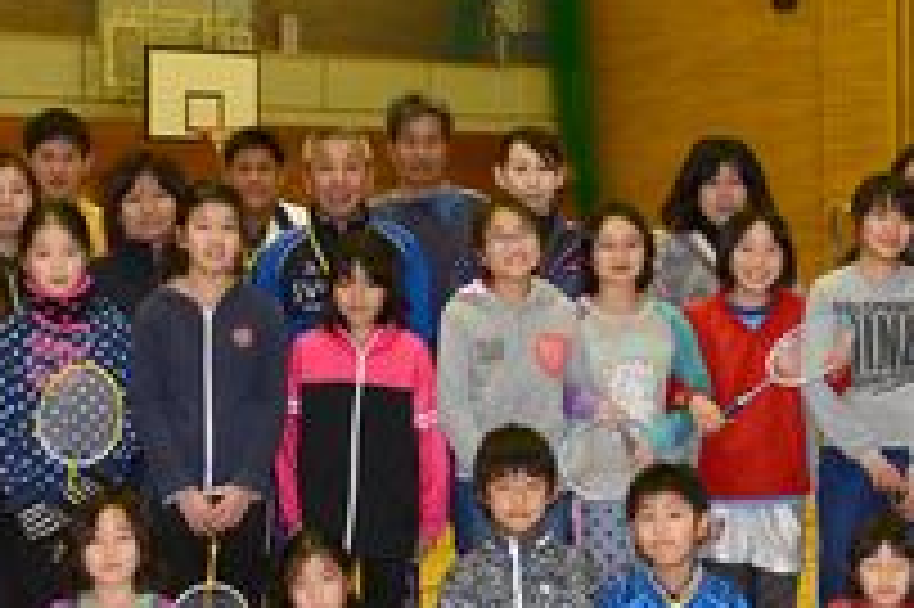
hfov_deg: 20.4
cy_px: 243
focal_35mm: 100
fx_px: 2537
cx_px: 423
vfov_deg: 13.7
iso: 250
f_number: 4
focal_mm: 45
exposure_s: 1/40
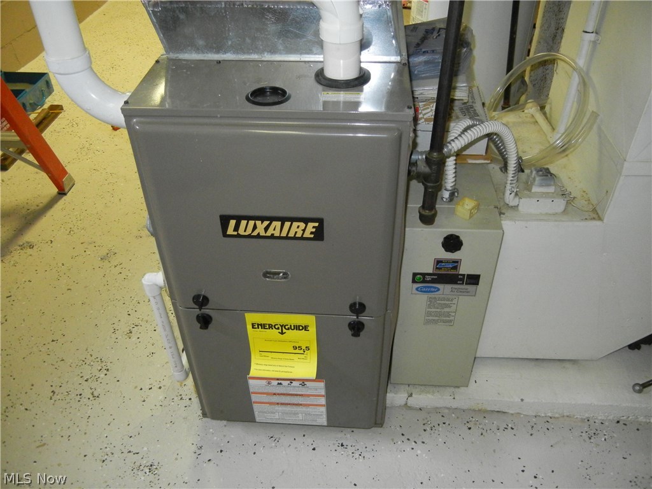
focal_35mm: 30
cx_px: 326
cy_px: 244
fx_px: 565
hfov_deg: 60.0
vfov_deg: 46.8
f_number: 3.5
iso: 800
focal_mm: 5.4
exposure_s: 1/30
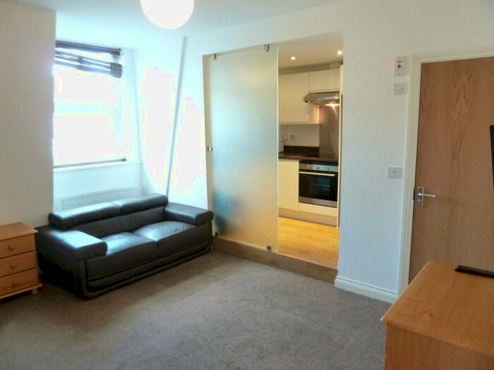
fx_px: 357
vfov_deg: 54.9
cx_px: 247
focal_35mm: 25
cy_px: 185
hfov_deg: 69.4
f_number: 3.3
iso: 400
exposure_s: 1/15
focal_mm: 4.1
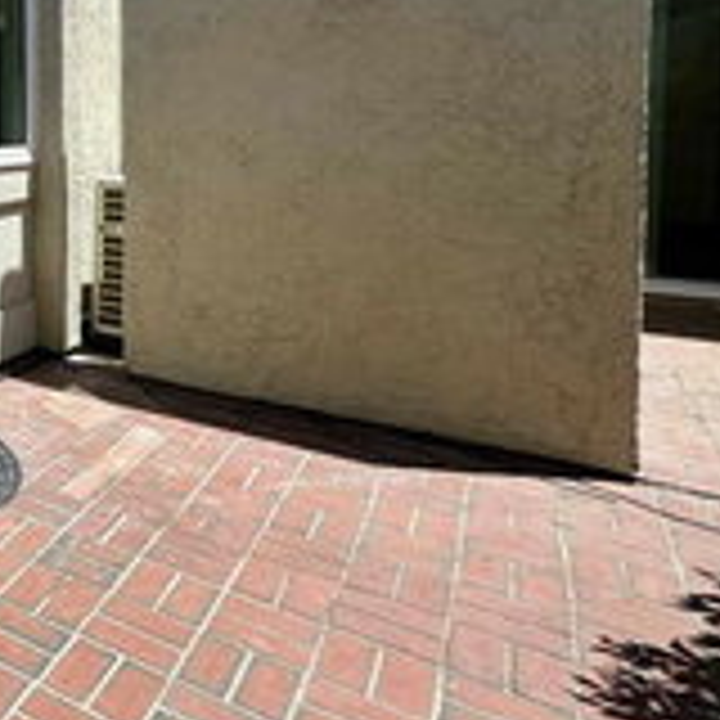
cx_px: -227
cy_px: 166
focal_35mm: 33
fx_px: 777
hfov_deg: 34.3
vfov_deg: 47.6
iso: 50
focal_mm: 2.22
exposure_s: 1/1536
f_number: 2.2
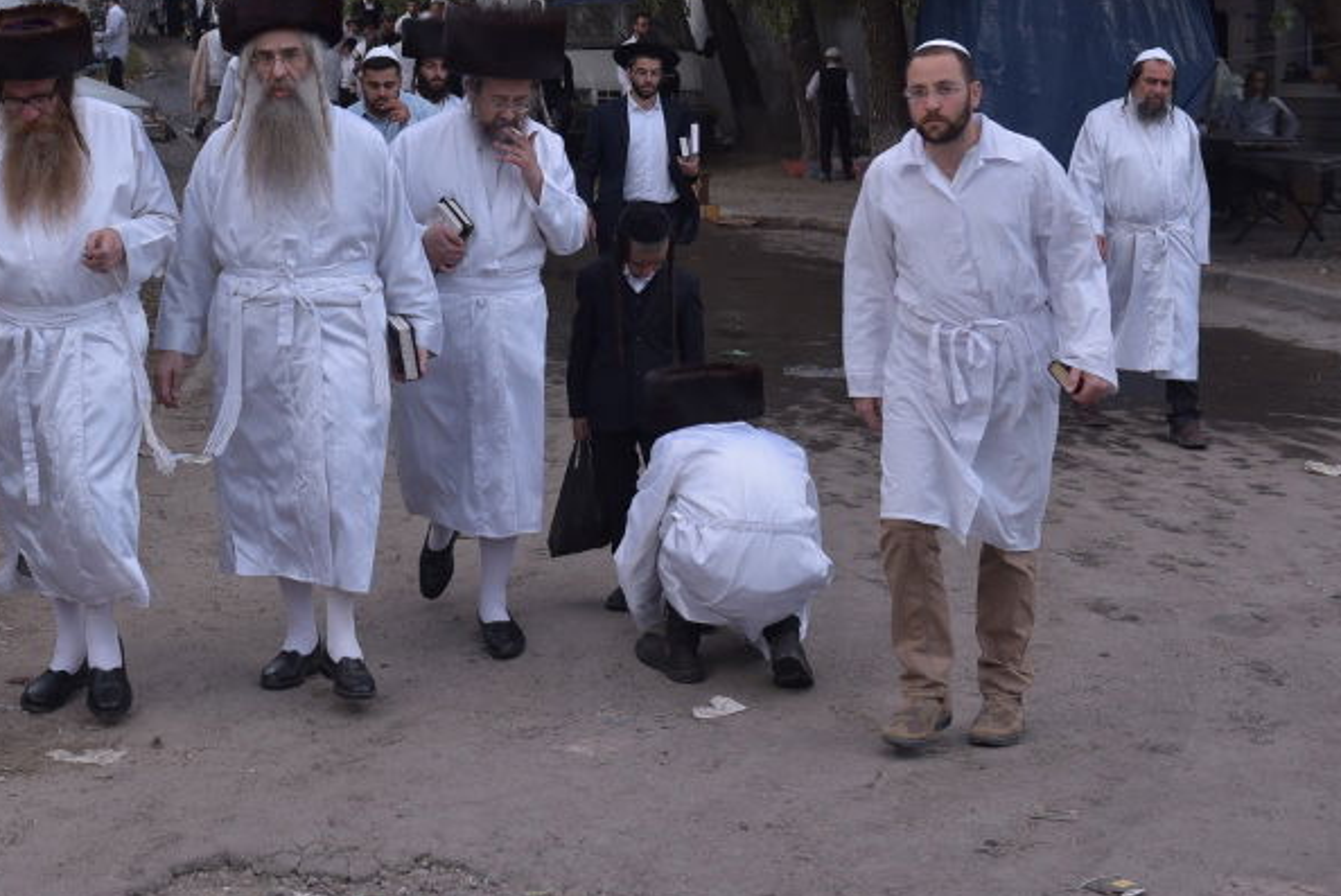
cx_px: 312
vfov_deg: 19.5
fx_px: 2572
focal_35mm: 69
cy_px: 165
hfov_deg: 28.7
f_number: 4
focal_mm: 40
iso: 320
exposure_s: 1/250
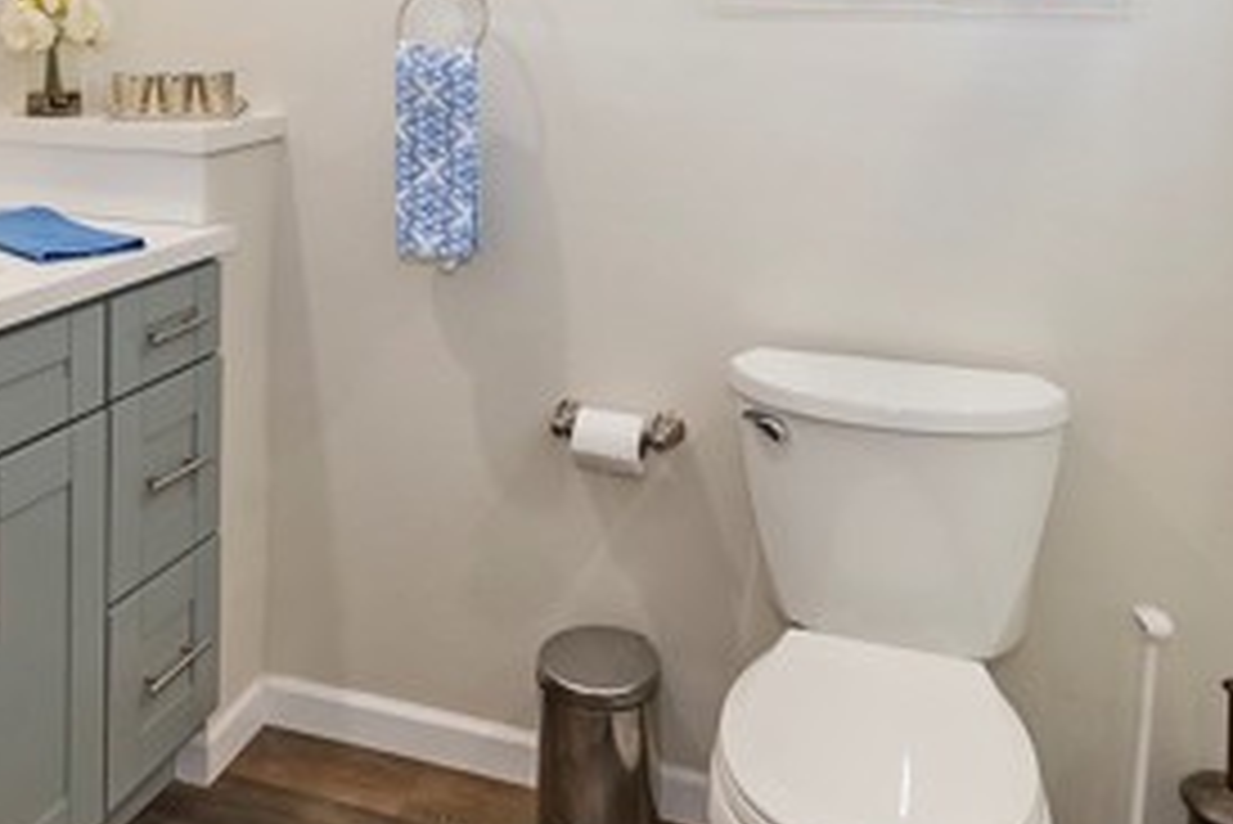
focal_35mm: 35
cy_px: -25
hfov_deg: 53.8
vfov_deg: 34.1
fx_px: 1199
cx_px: 468
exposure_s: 1/30
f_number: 8
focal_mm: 10
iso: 400
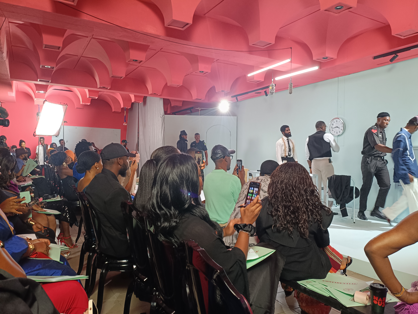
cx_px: 209
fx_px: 314
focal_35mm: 26
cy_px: 157
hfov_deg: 67.3
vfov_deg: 53.1
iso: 524
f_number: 1.5
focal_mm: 4.94
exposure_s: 1/50.1
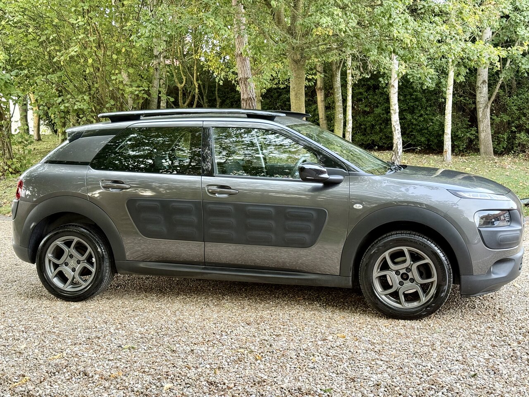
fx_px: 734
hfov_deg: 39.7
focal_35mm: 48
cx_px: 264
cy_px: 198
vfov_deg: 30.3
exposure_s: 1/60
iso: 160
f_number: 1.78
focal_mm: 6.76
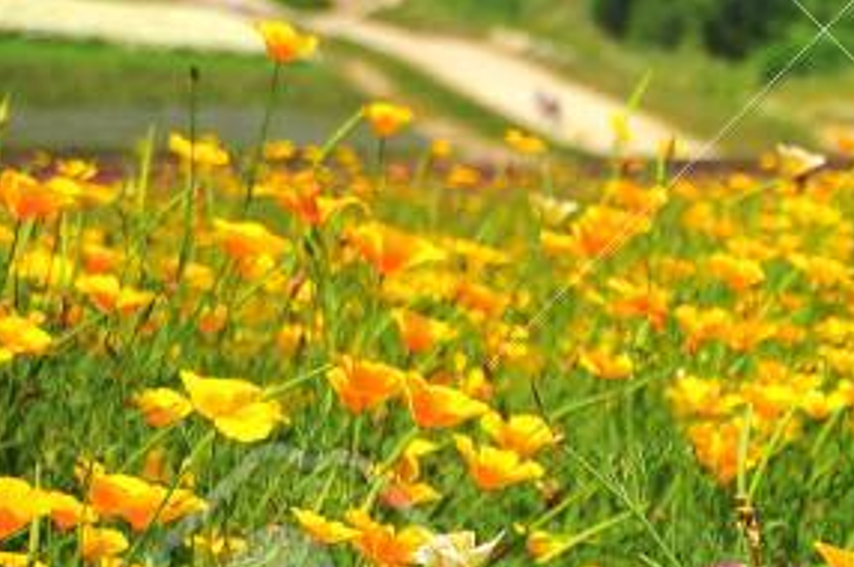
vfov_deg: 8.6
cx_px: 1920
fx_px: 3767
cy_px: 476
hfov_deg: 11.2
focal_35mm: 159
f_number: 4
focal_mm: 35
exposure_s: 1/1000
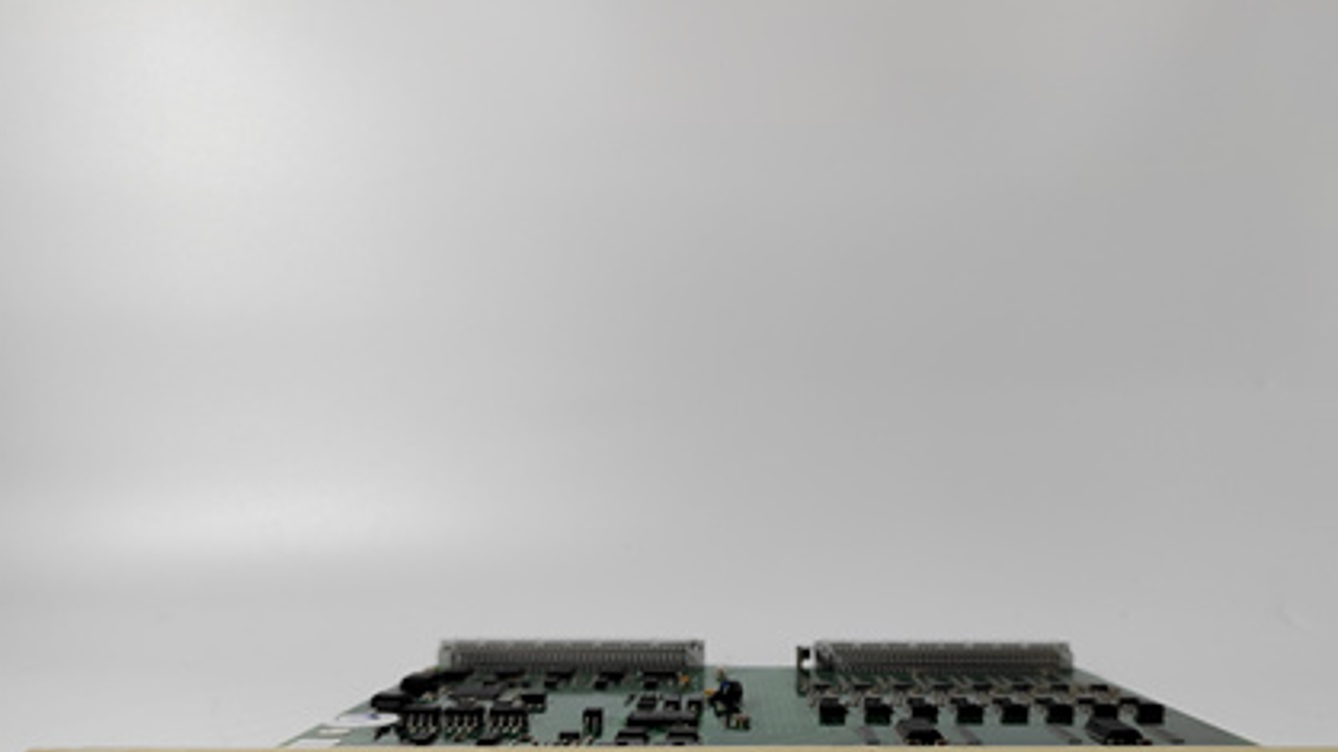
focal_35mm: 30
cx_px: 781
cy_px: 565
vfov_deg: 37.9
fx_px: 1064
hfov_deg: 63.9
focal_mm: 5.52
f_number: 1.9
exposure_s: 1/120
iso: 434
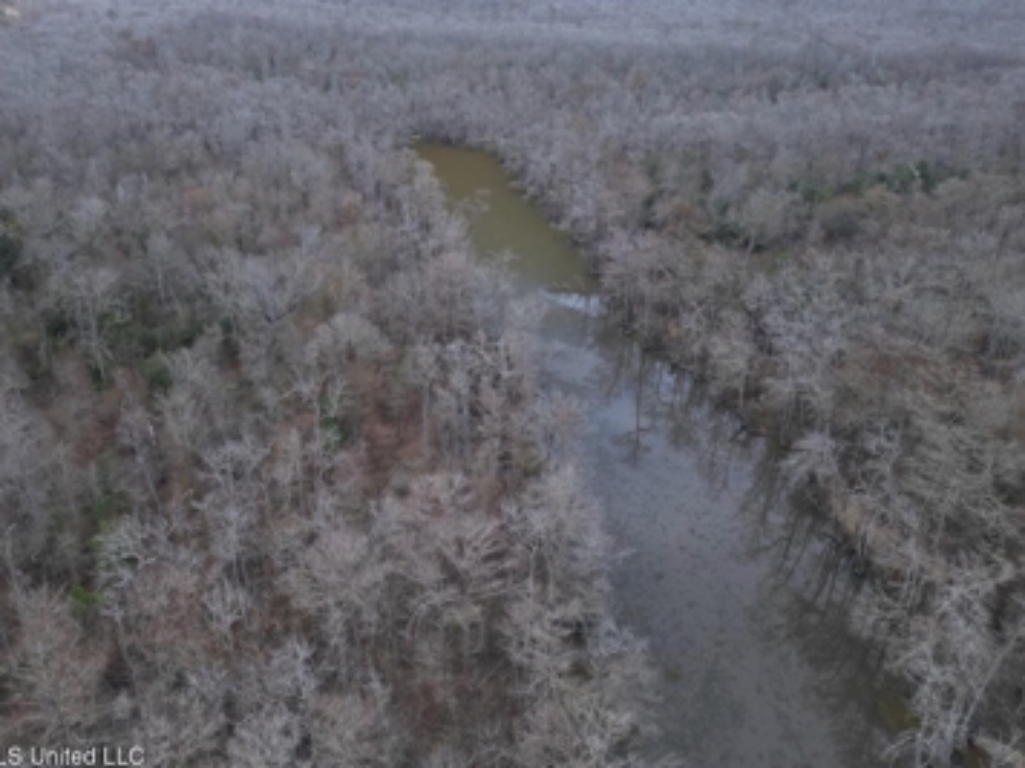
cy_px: 362
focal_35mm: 27
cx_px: 469
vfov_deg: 51.3
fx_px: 799
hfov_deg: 65.2
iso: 100
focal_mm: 6.72
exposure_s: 1/800
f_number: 1.7
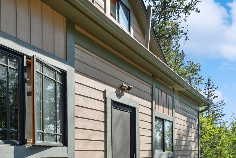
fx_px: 190
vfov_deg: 40.6
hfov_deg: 63.3
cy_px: 149
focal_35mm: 29
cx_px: 99
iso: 200
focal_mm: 10
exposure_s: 1/800
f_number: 6.3
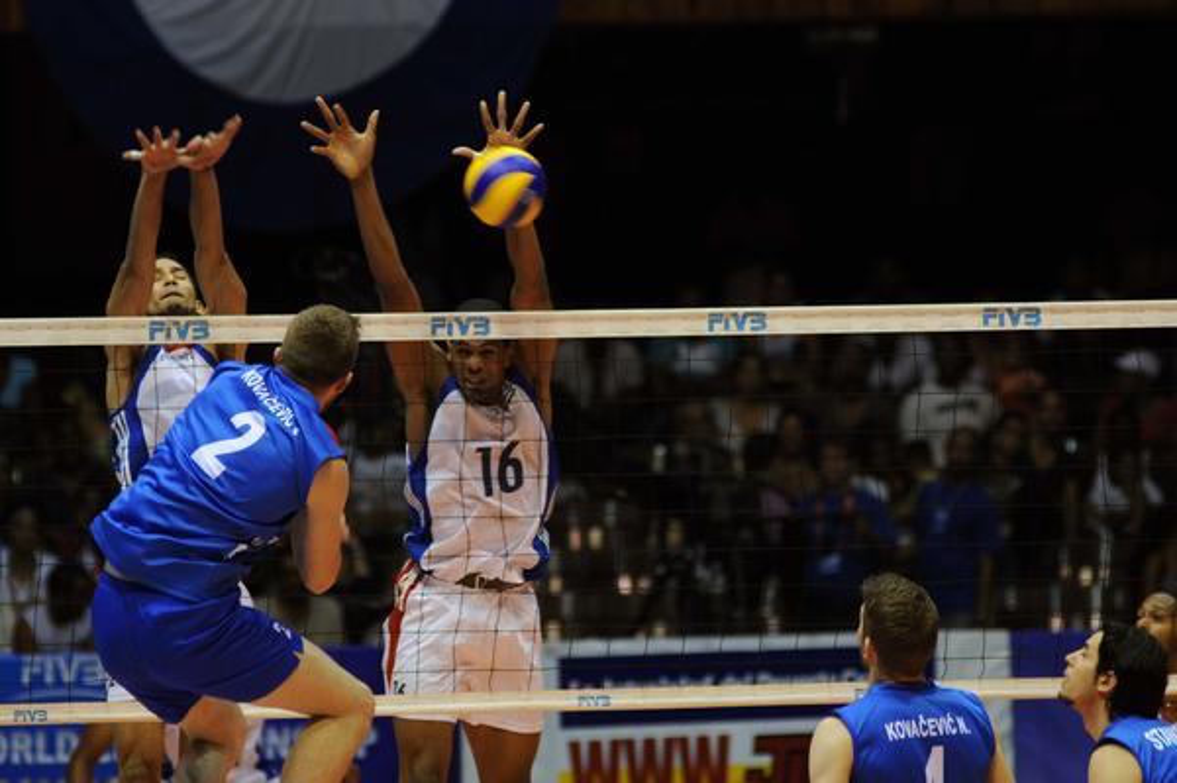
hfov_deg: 8.1
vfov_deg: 5.4
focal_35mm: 255
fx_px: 8330
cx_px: 588
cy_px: 392
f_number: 2.8
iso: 400
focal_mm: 170
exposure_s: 1/400
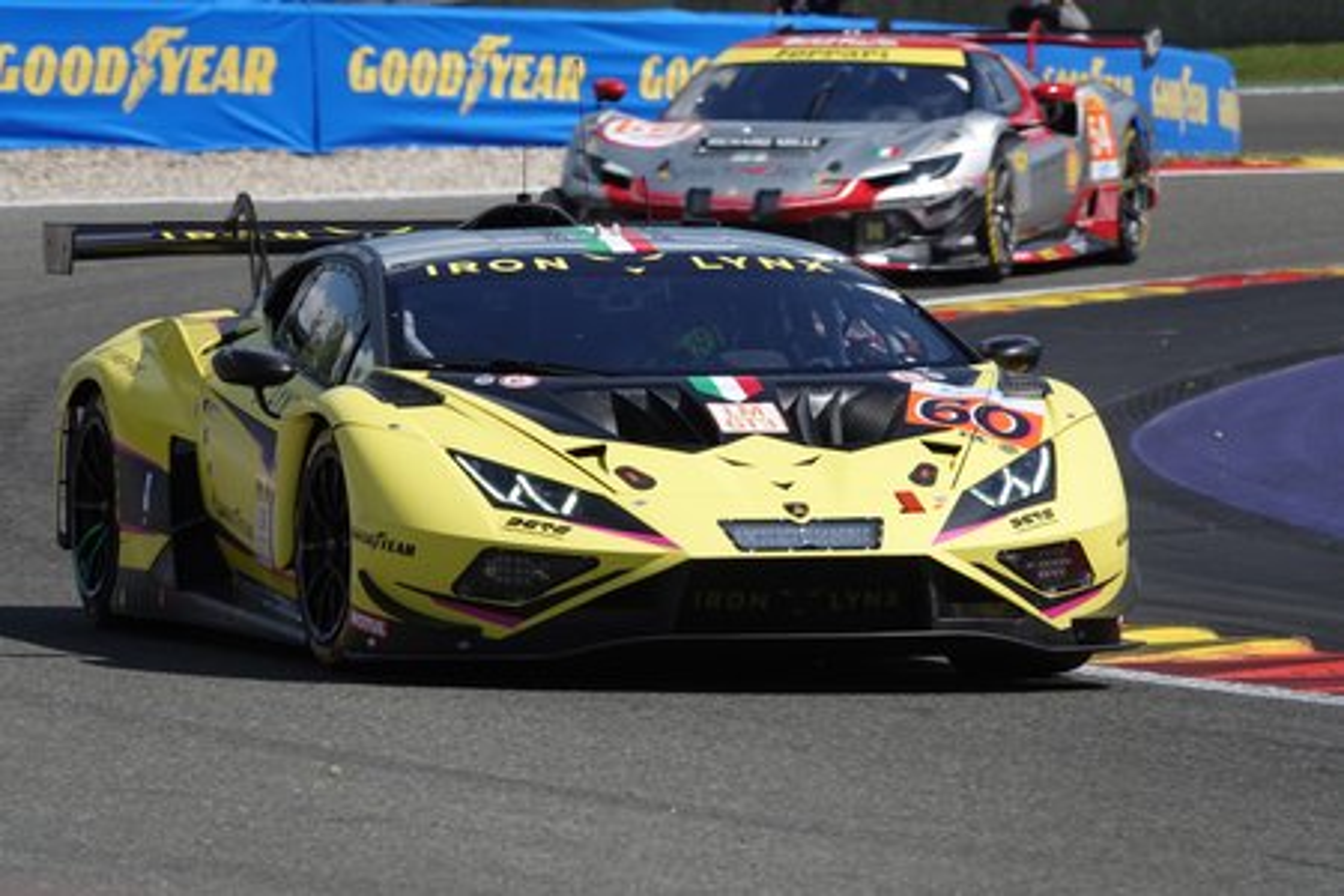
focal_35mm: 447
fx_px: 16687
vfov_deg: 3.1
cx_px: 672
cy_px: 448
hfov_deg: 4.6
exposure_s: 1/1000
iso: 100
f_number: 4.5
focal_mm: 163.85
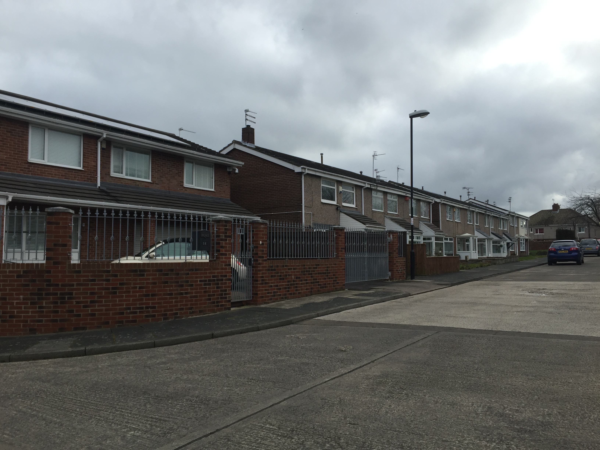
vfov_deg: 48.2
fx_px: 503
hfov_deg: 61.7
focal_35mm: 29
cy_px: 225
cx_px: 300
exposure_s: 1/1199
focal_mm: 4.15
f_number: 2.2
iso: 32
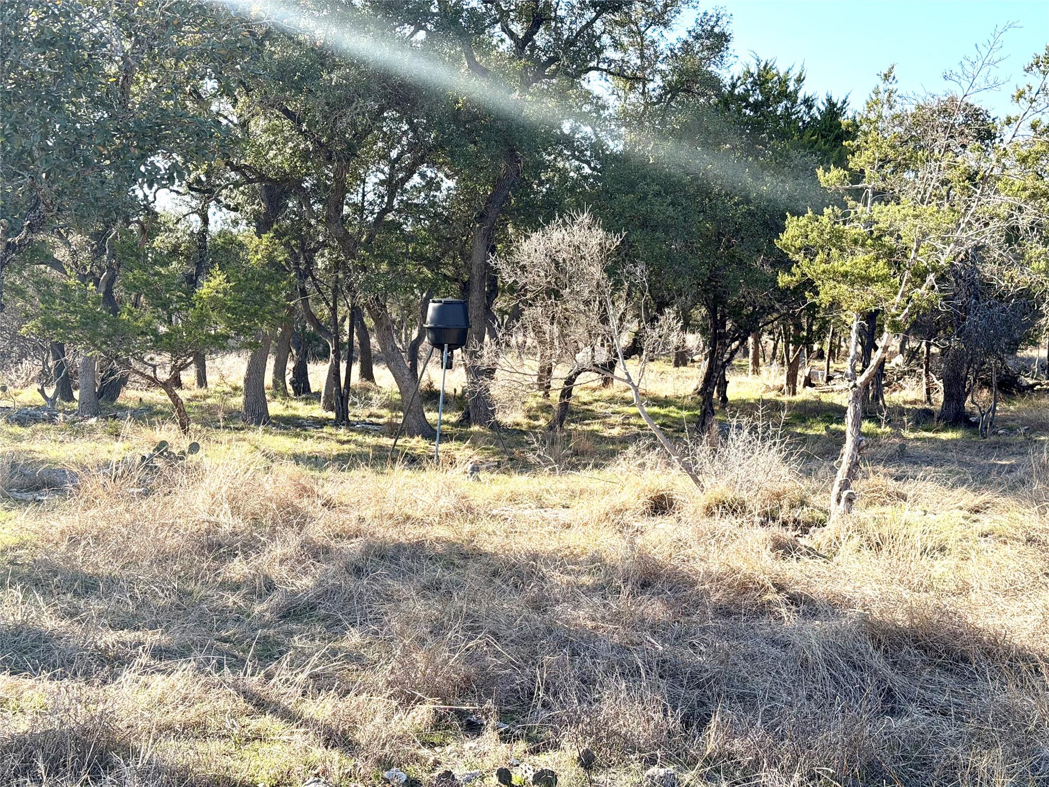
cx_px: 524
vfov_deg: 30.3
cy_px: 394
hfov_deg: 39.7
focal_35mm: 48
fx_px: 1455
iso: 80
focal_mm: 6.76
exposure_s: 1/1575
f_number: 1.78
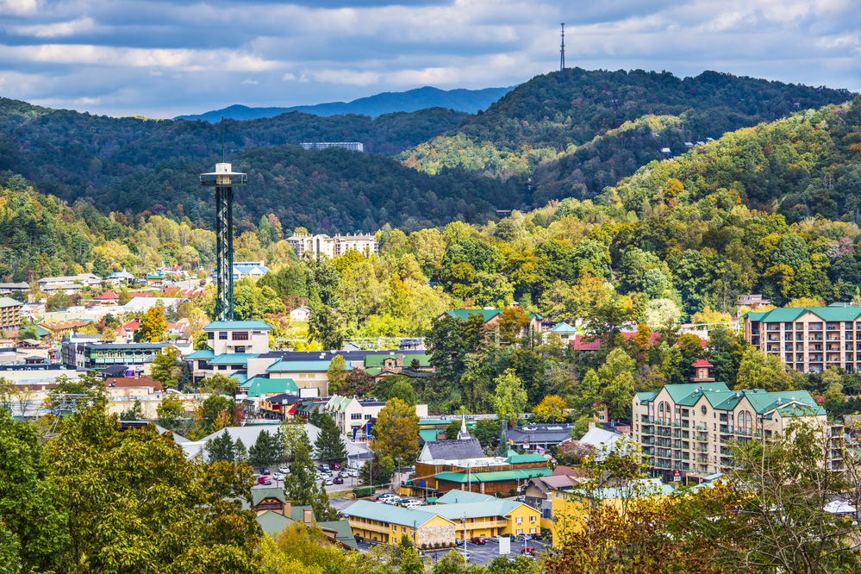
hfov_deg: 16.4
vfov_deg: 11.0
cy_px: 287
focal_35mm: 125
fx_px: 2989
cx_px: 430
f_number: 8
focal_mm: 125
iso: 100
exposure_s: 1/20
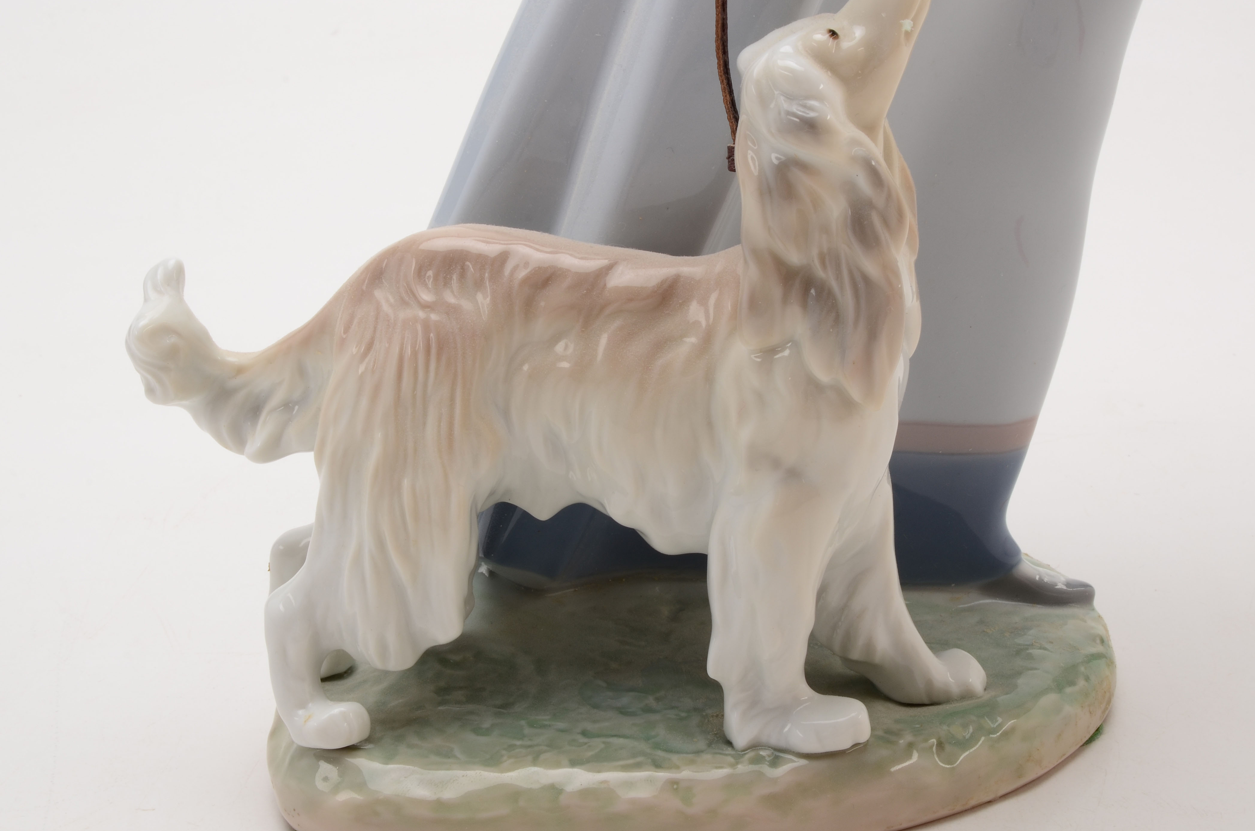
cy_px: 403
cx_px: 638
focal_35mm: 60
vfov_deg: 22.5
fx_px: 2087
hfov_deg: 33.5
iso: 100
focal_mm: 34
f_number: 25
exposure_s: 1/160
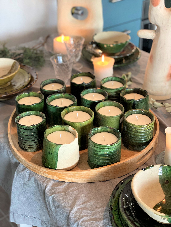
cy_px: 114
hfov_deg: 28.0
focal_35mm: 52
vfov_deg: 36.8
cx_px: 86
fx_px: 343
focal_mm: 6
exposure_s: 1/33
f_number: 2
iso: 125
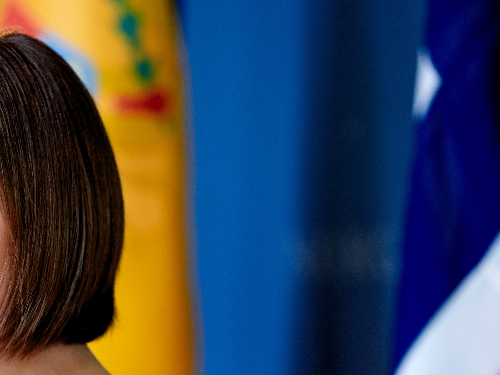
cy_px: 300
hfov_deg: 4.9
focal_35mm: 407
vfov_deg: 3.7
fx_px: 5879
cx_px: 196
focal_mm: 200
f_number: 3.2
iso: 1250
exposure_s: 1/200
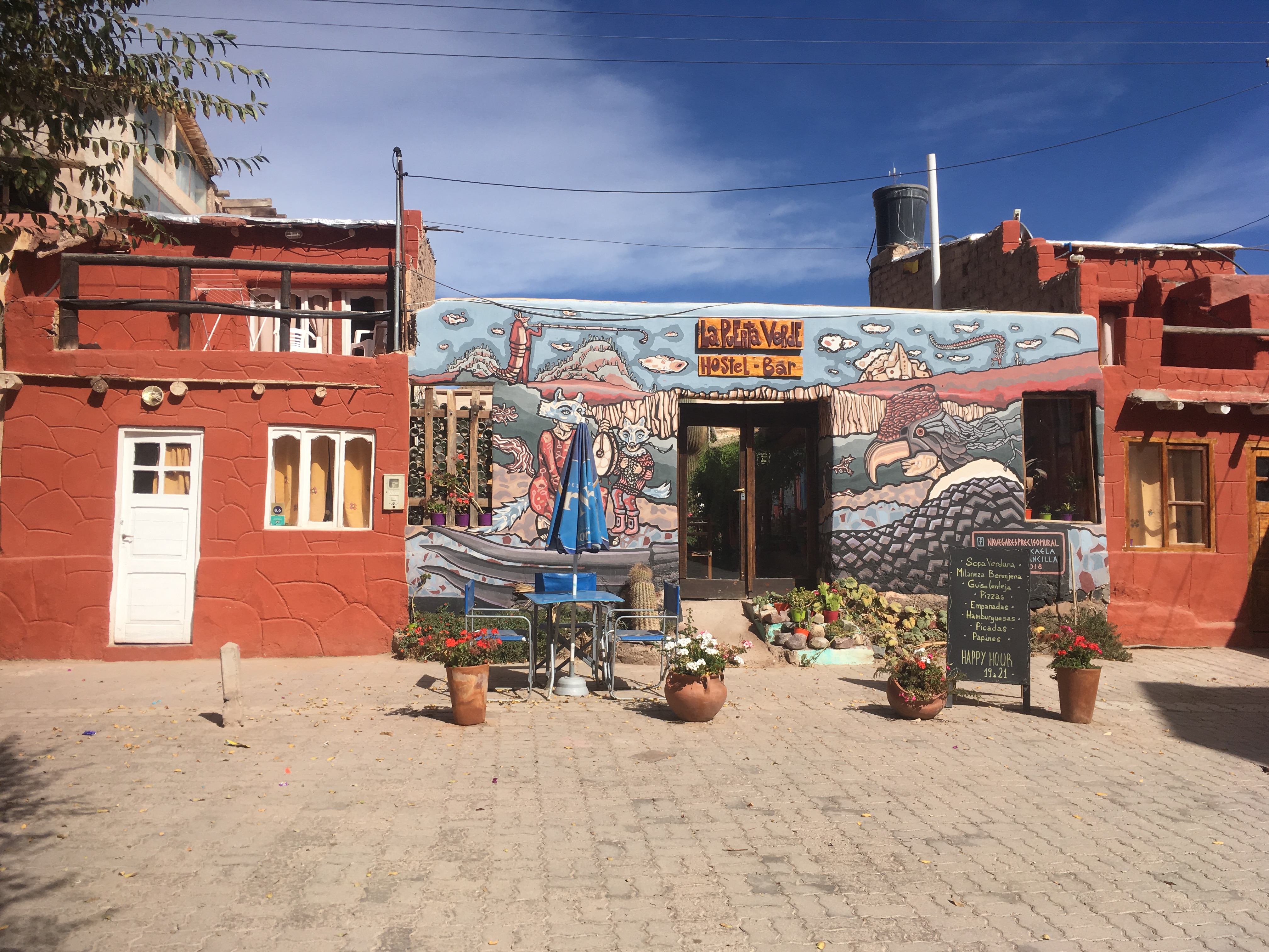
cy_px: 476
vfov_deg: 48.2
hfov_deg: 61.7
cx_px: 634
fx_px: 1063
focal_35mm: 29
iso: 25
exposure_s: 1/2079
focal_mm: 4.15
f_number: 2.2
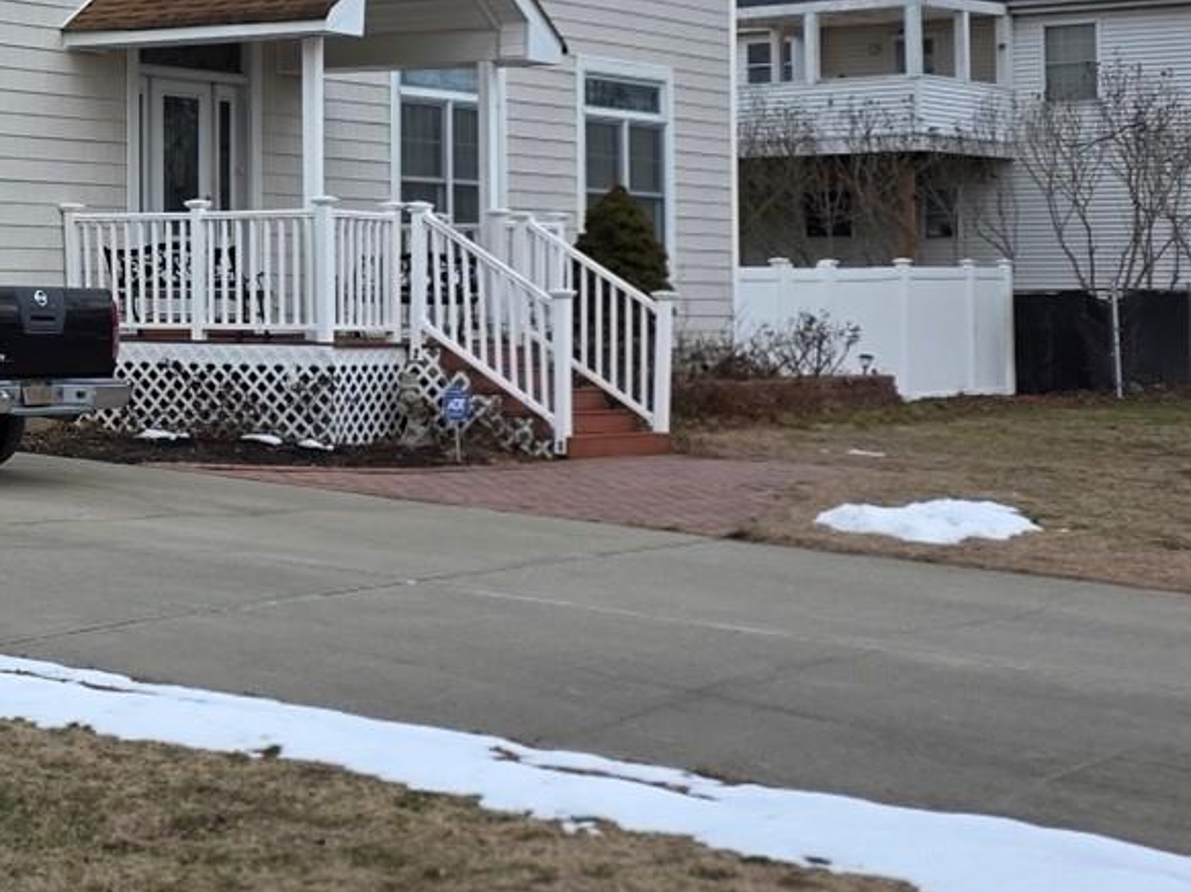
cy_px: 160
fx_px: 2786
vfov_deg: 18.0
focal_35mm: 81
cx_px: -264
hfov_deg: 22.2
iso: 40
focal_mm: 6.3
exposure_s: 1/180
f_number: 1.7
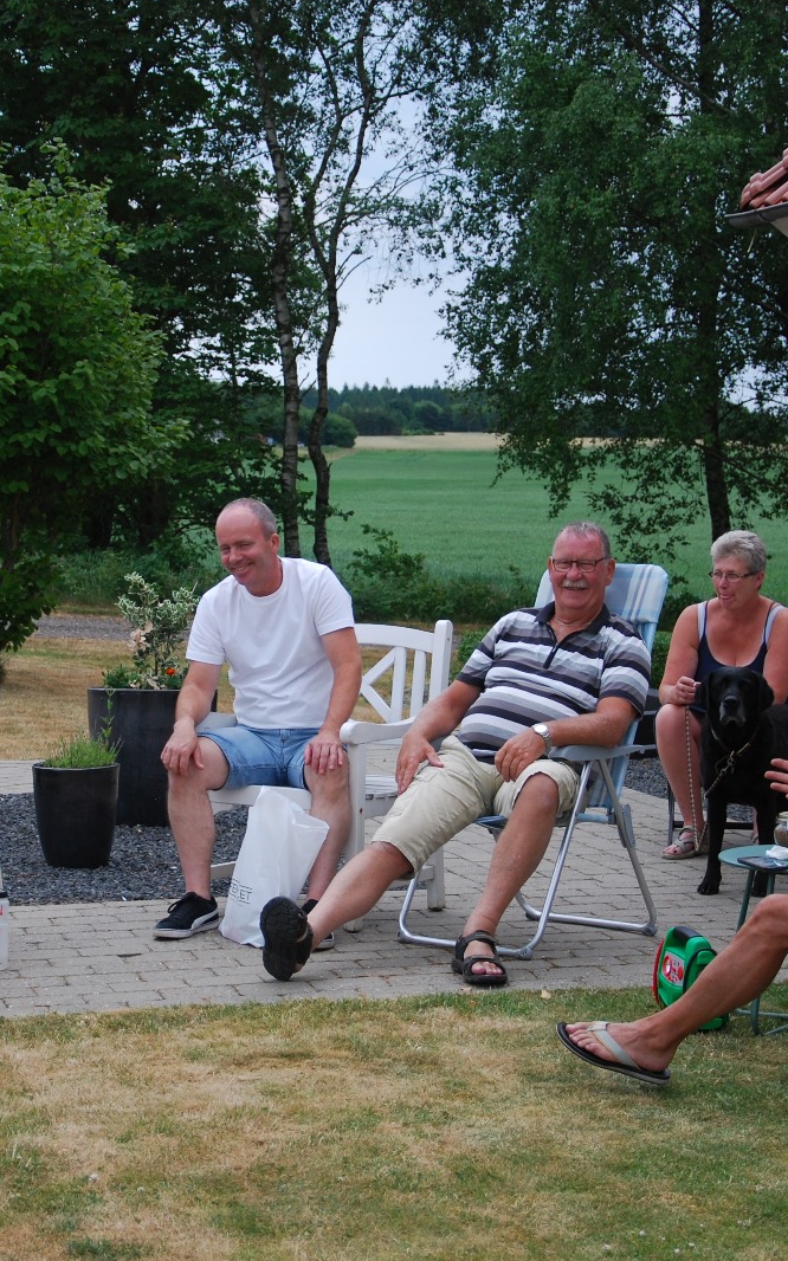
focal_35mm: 88
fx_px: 3025
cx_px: 290
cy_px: 626
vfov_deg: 23.6
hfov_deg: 14.8
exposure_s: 1/500
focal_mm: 38
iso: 200
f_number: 4.5
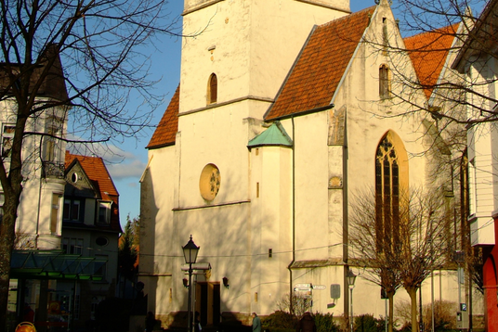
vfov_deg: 19.7
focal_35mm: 67
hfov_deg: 30.0
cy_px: -10
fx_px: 927
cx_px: 295
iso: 200
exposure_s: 1/180
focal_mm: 20
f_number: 6.7
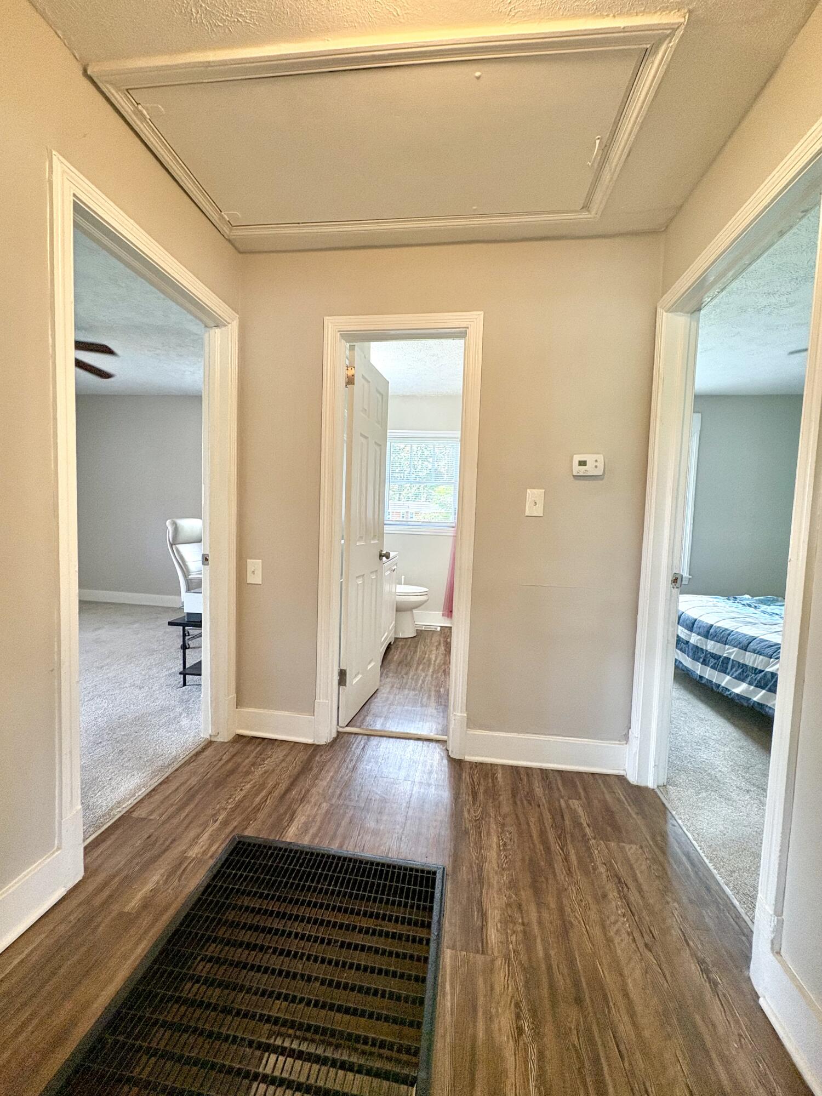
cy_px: 548
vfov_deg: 102.1
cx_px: 411
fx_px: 443
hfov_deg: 85.7
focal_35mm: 14
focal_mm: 2.22
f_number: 2.2
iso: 250
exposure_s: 1/120
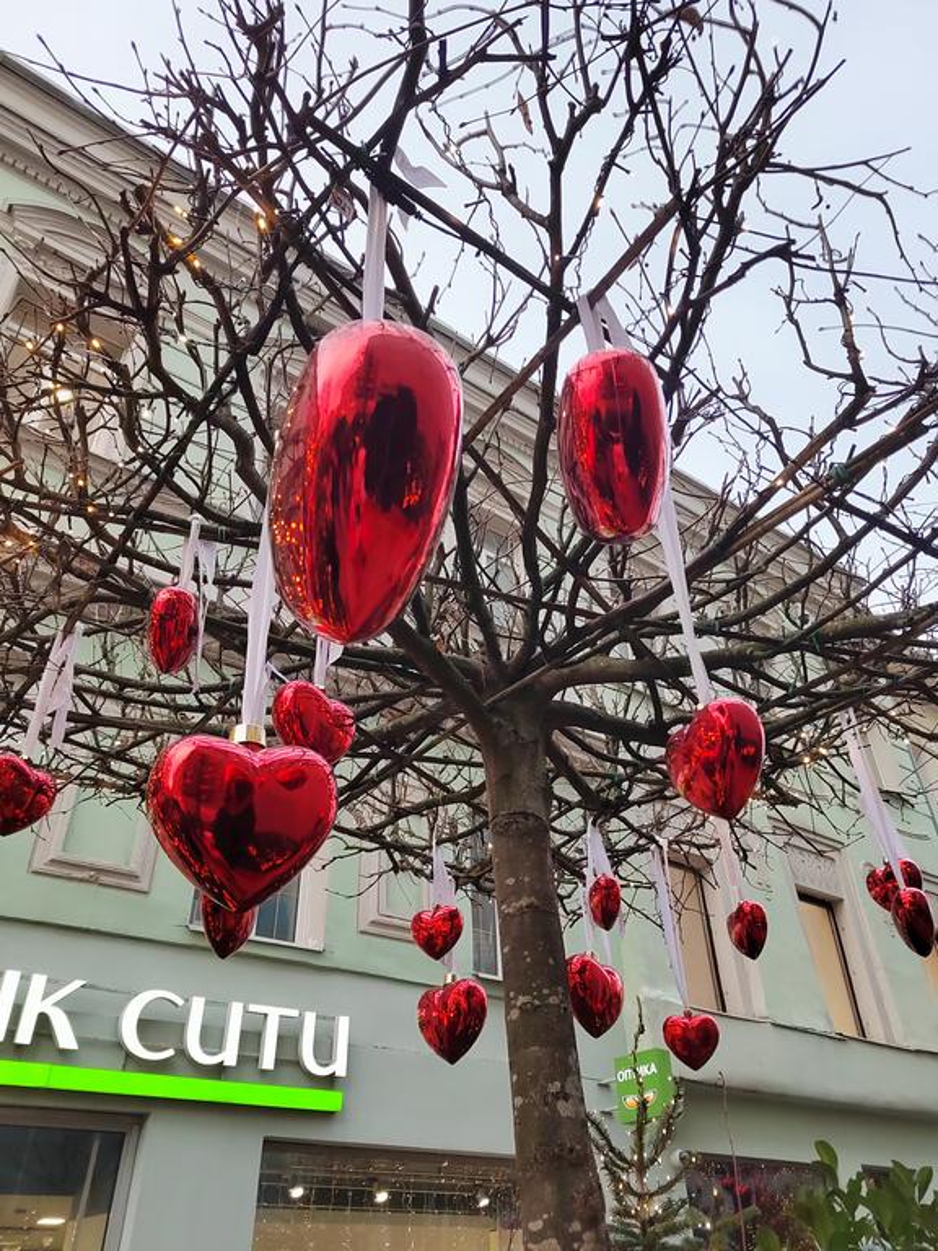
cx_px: 469
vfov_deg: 69.4
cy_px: 626
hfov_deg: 54.9
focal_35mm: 25
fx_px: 903
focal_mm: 5.52
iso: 266
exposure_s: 1/100
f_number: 1.9
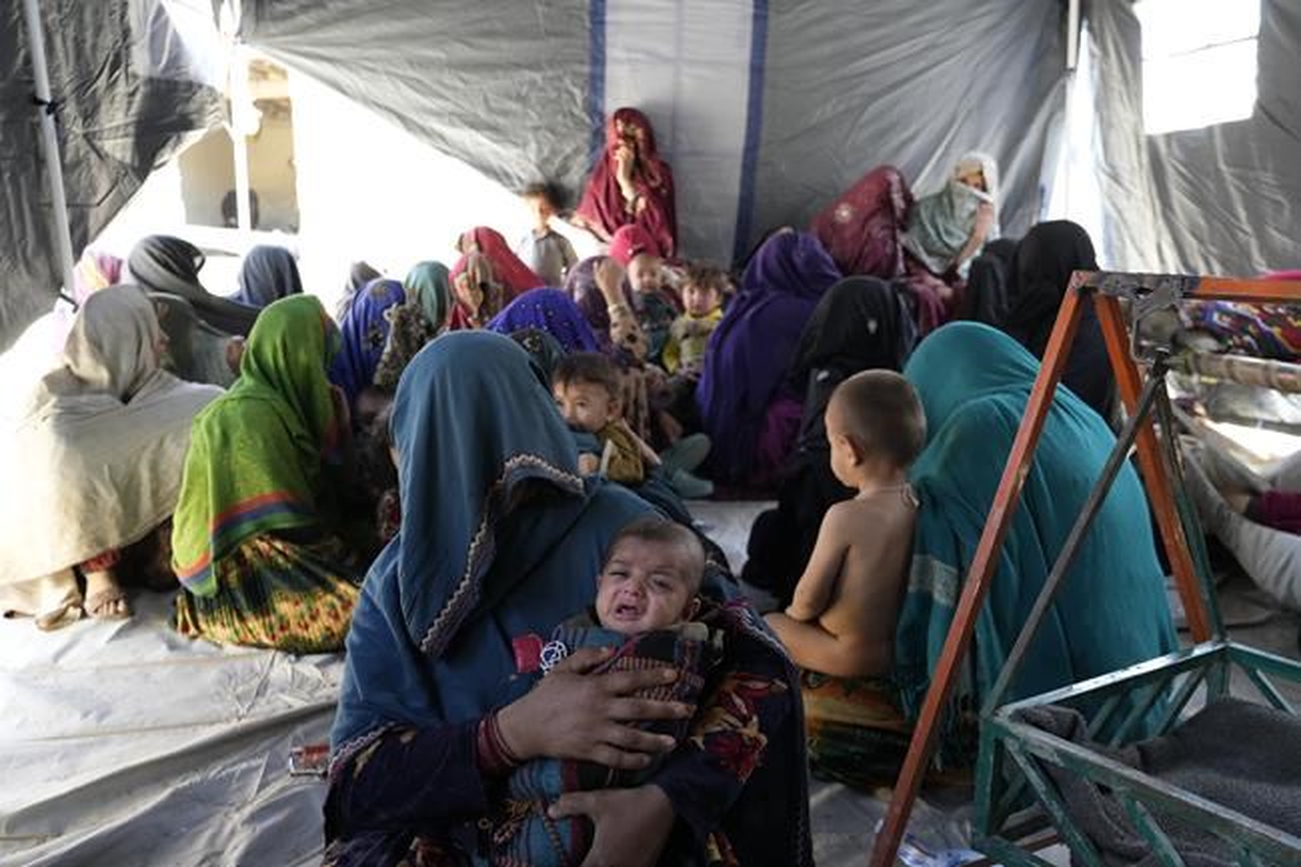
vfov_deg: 43.6
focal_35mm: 30
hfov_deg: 61.9
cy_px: 434
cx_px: 650
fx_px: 1084
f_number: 4.5
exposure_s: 1/200
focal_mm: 30
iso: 3200
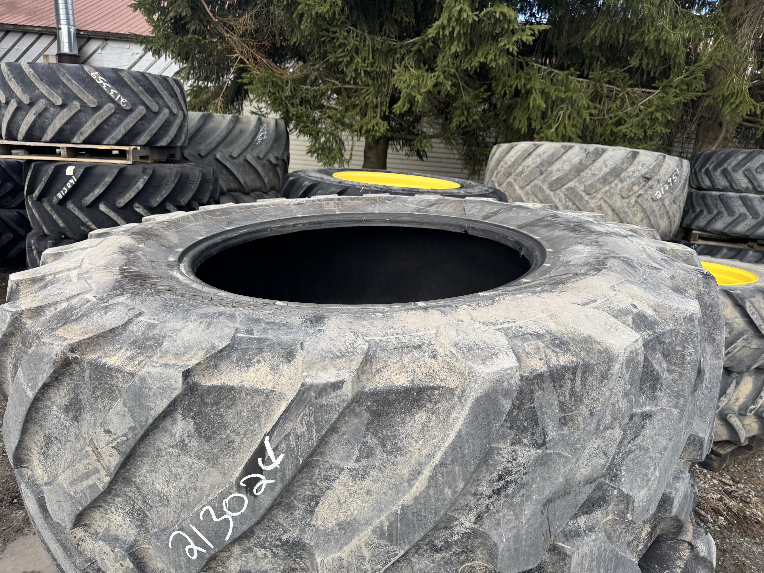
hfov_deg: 71.6
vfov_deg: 56.8
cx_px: 382
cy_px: 286
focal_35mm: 24
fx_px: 530
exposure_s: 1/1010
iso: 80
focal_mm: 6.76
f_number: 1.78
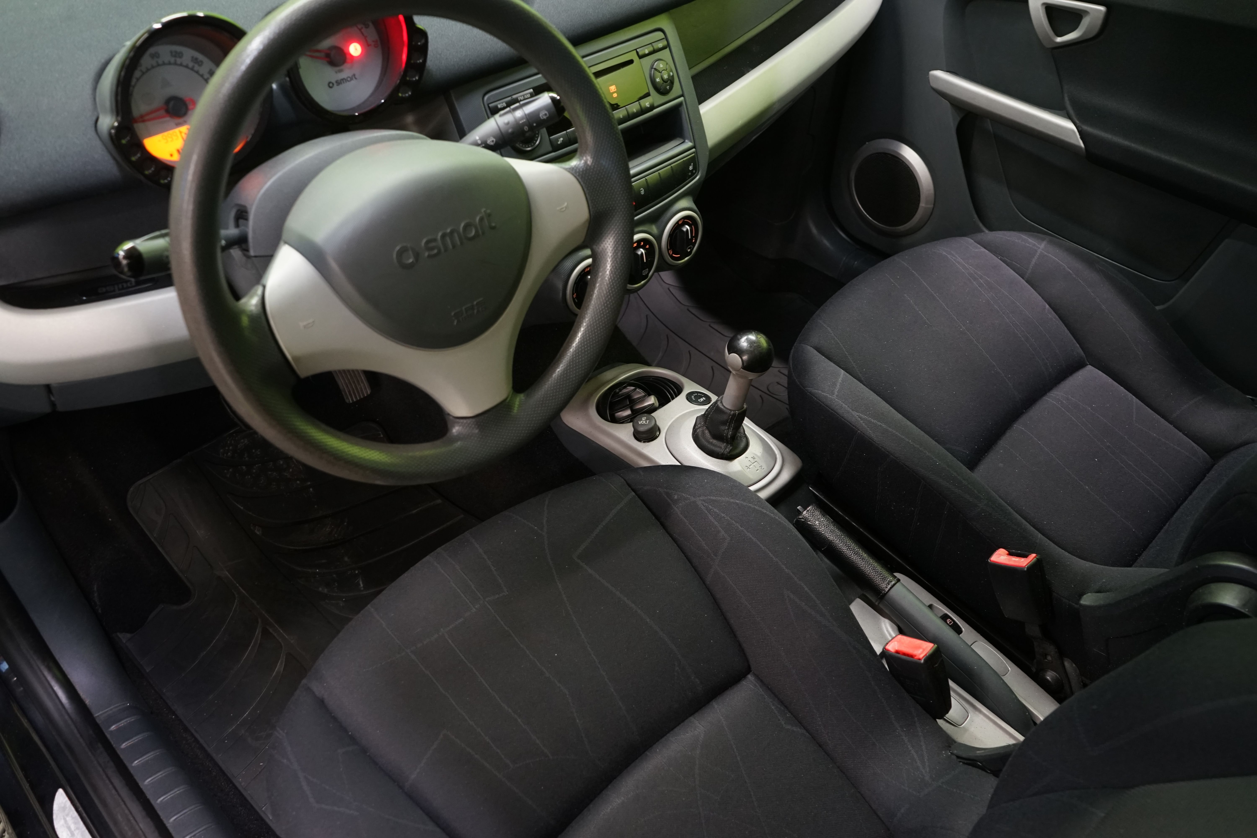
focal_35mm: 29
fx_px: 1013
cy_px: 419
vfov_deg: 45.0
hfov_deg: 63.7
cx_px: 628
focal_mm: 29
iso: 1600
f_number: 5.6
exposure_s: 1/13
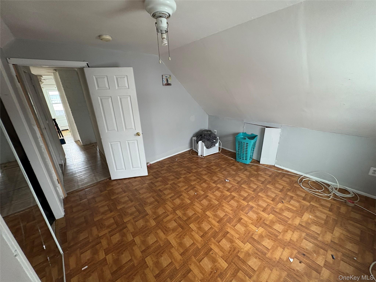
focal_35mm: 14
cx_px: 188
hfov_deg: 102.1
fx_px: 152
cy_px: 141
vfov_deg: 85.7
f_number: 2.2
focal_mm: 2.22
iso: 250
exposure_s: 1/60
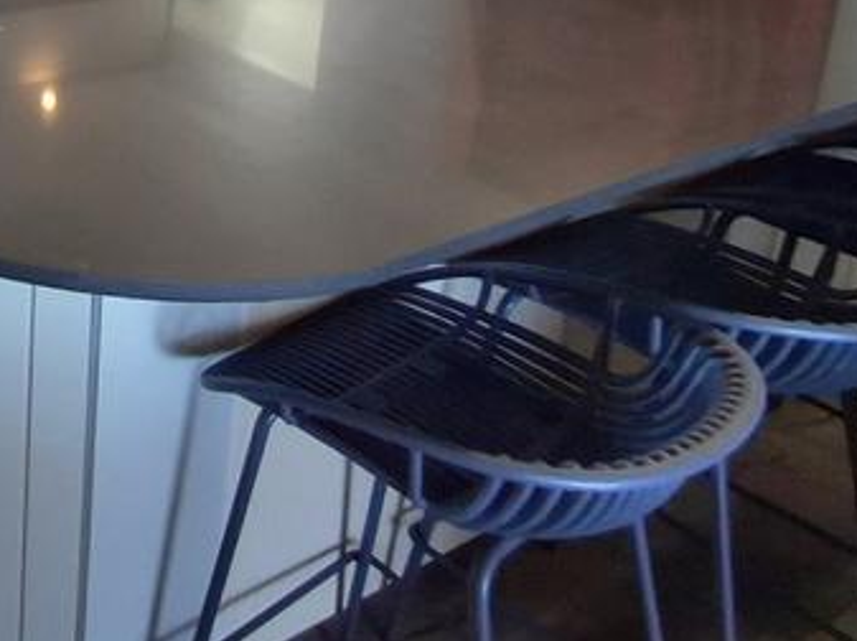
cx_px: -145
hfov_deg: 38.1
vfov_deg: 31.9
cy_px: -113
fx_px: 940
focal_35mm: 38
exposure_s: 1/100
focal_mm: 1.64
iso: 40
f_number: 2.2
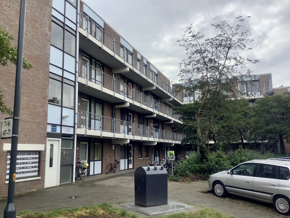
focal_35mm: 31
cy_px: 109
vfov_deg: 45.4
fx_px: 260
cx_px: 145
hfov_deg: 58.4
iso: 25
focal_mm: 3.3
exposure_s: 1/849
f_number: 2.4
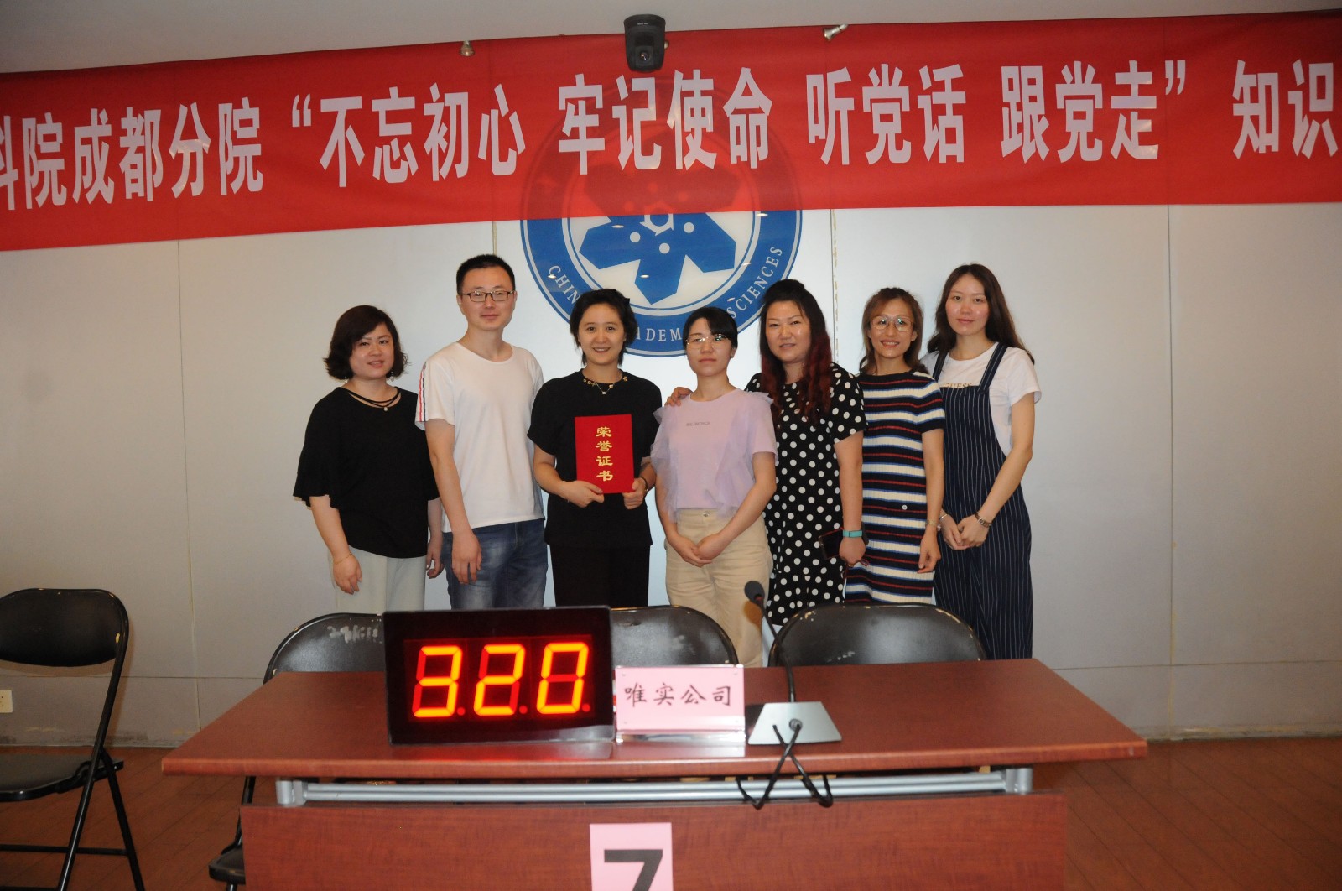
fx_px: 1005
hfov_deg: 67.5
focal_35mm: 27
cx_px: 671
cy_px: 446
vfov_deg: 47.8
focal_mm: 18
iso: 1600
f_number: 4.5
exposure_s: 1/60
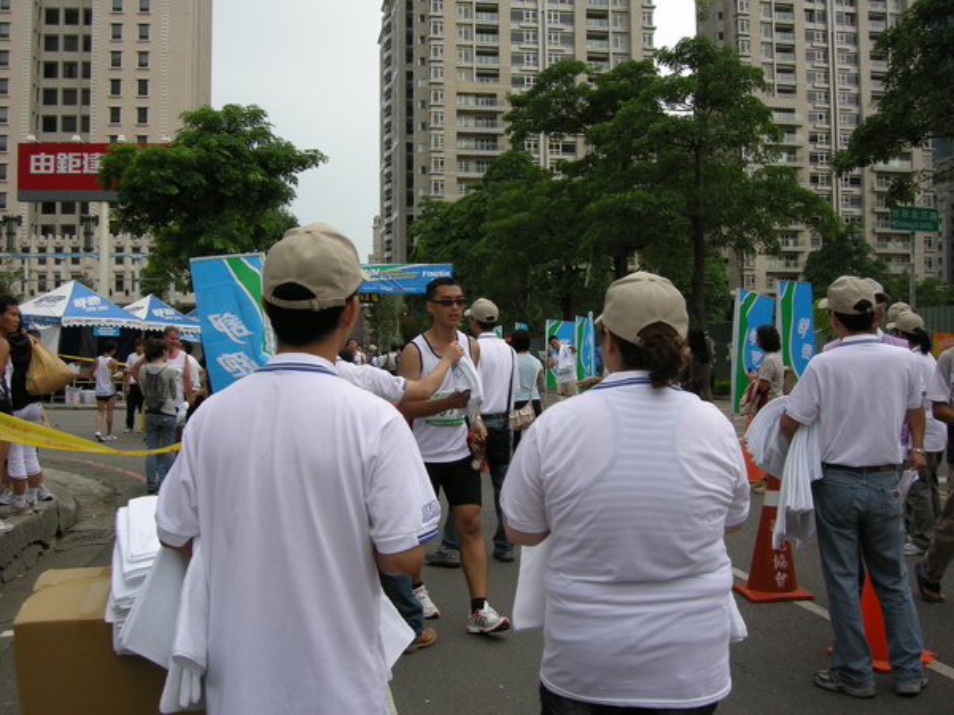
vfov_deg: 39.7
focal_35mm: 36
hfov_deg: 51.4
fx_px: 992
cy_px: 358
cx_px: 477
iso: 64
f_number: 3.8
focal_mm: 7.5
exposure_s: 1/102
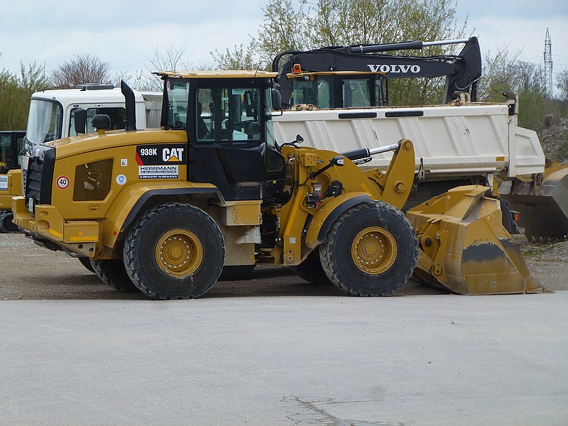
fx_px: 3232
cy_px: 213
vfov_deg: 7.5
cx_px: 284
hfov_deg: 10.0
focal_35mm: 197
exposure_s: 1/250
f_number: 5.5
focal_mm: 35.2
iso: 100
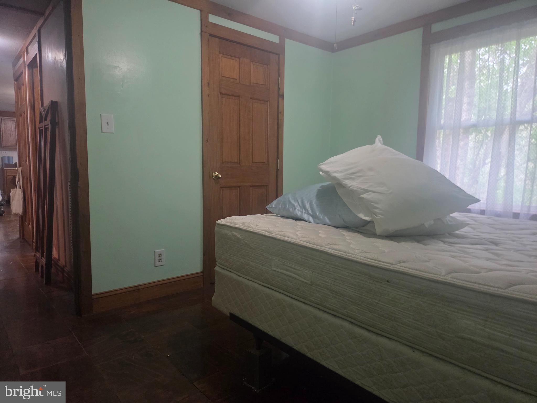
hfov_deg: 73.9
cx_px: 268
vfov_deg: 58.9
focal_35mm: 23
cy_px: 202
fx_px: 357
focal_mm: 5.4
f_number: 1.8
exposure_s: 1/120
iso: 640
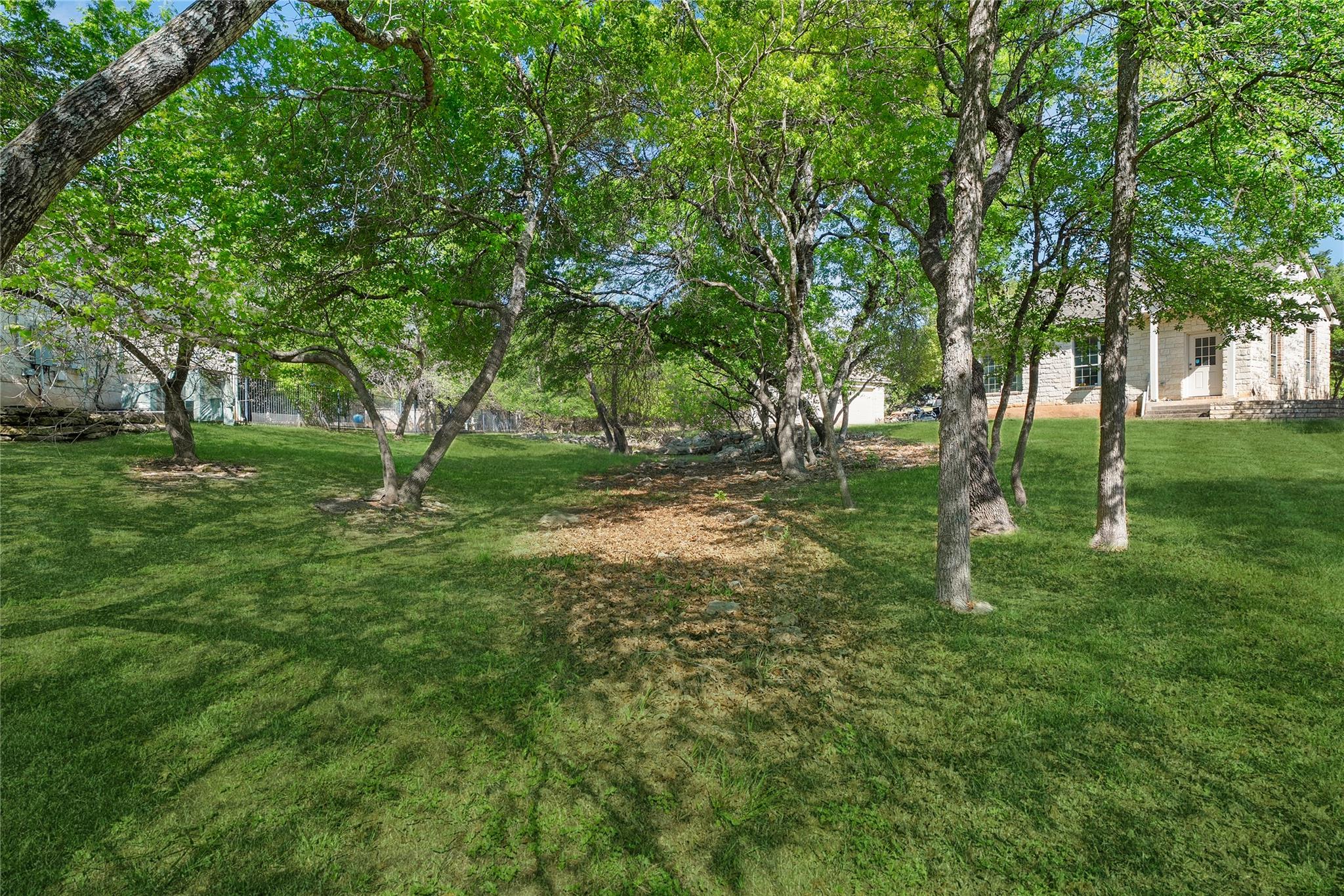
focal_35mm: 18
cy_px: 448
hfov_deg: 90.0
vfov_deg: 67.4
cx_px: 672
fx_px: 672
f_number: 11
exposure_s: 1/25
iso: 200
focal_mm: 18
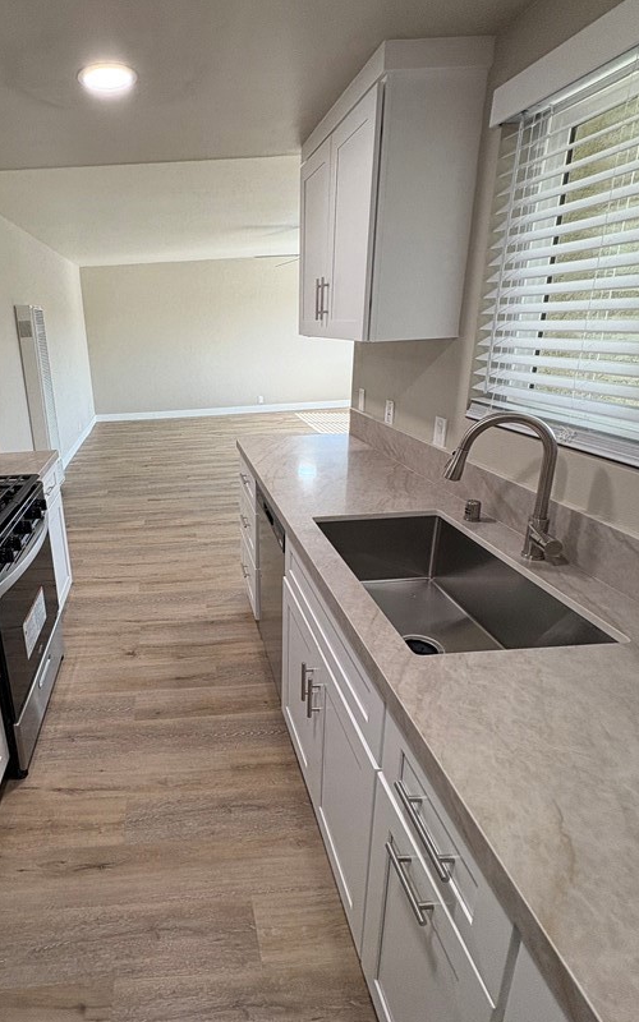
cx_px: 180
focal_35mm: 19
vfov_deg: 88.0
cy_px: 498
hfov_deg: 59.7
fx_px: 529
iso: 160
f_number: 2.2
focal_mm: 2.22
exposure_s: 1/120
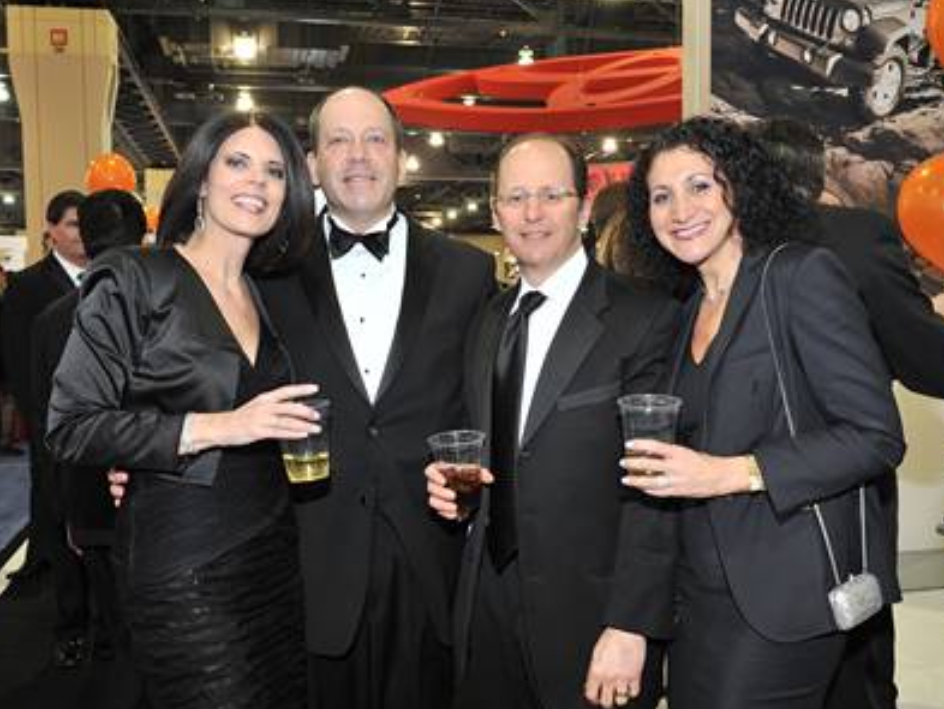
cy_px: 389
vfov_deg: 36.8
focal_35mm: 39
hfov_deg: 47.8
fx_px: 1064
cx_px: 526
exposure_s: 1/100
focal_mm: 29
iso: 1600
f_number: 7.1
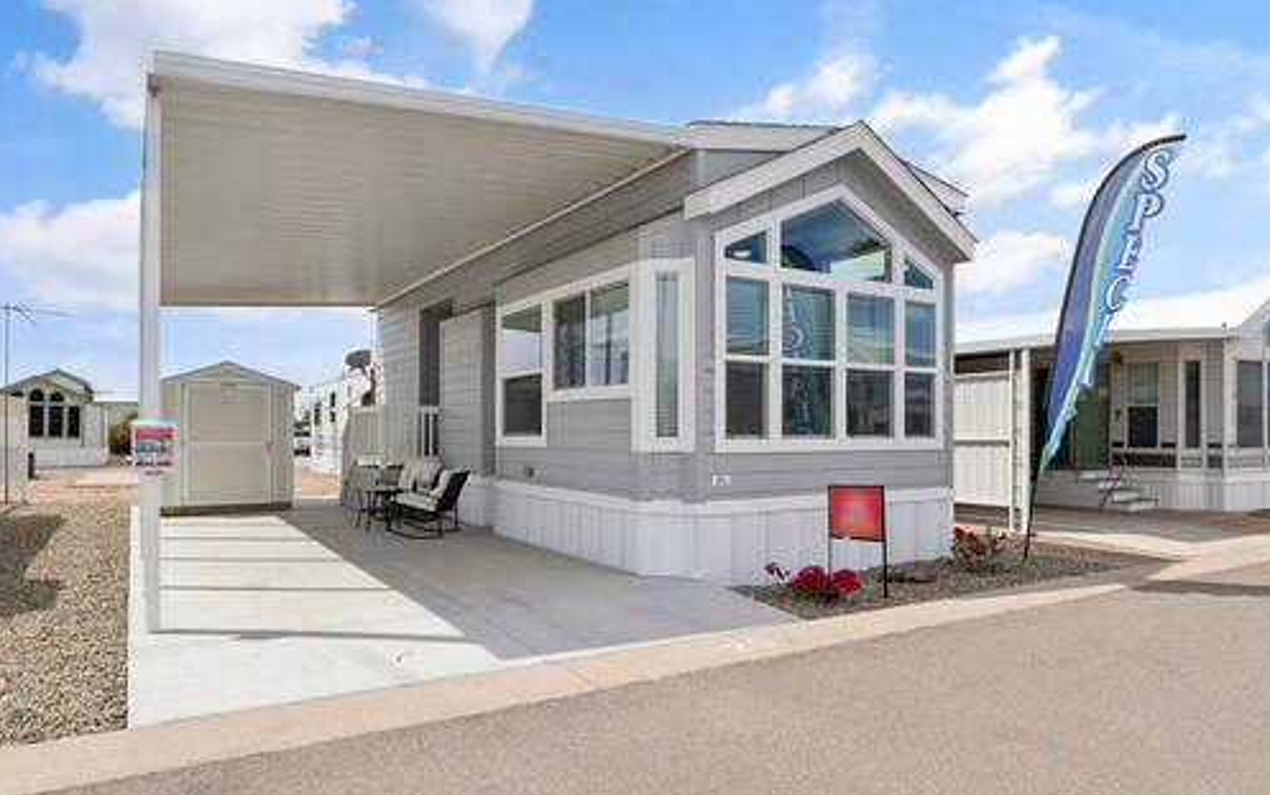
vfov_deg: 57.3
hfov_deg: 82.3
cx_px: 629
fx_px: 727
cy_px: 391
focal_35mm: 21
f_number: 8
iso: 500
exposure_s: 1/1600
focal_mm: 20
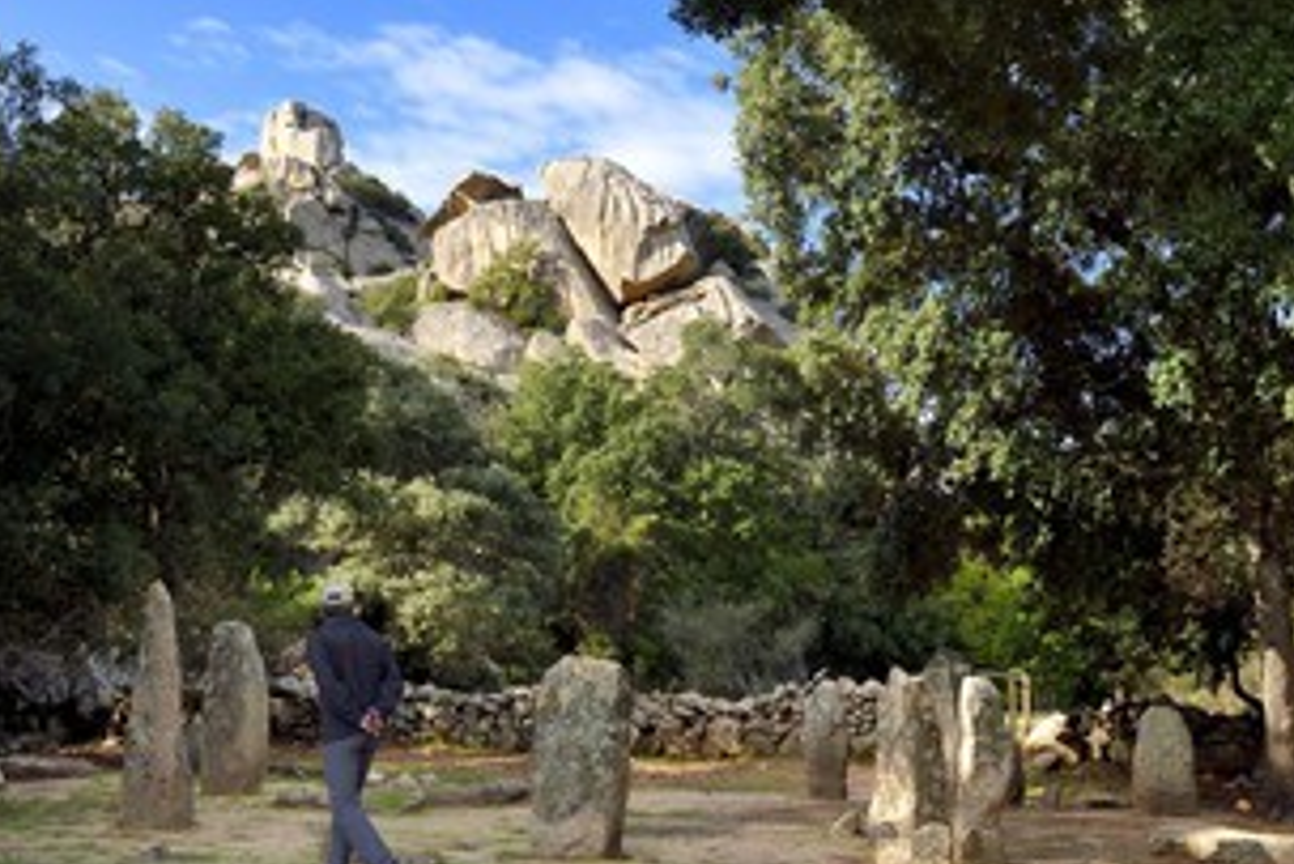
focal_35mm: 47
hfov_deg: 41.4
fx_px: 1690
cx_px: 851
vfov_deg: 28.6
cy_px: 524
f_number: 11
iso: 200
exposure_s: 1/125
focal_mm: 34
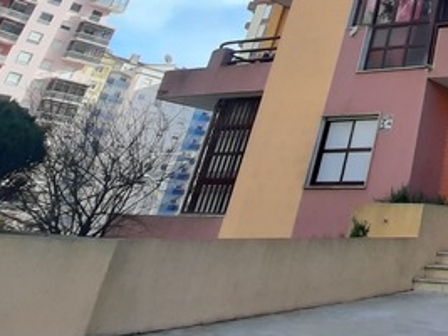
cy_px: -57
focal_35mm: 39
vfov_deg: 31.4
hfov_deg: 34.8
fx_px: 505
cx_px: 572
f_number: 2.2
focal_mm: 1.42
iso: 40
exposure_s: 1/620
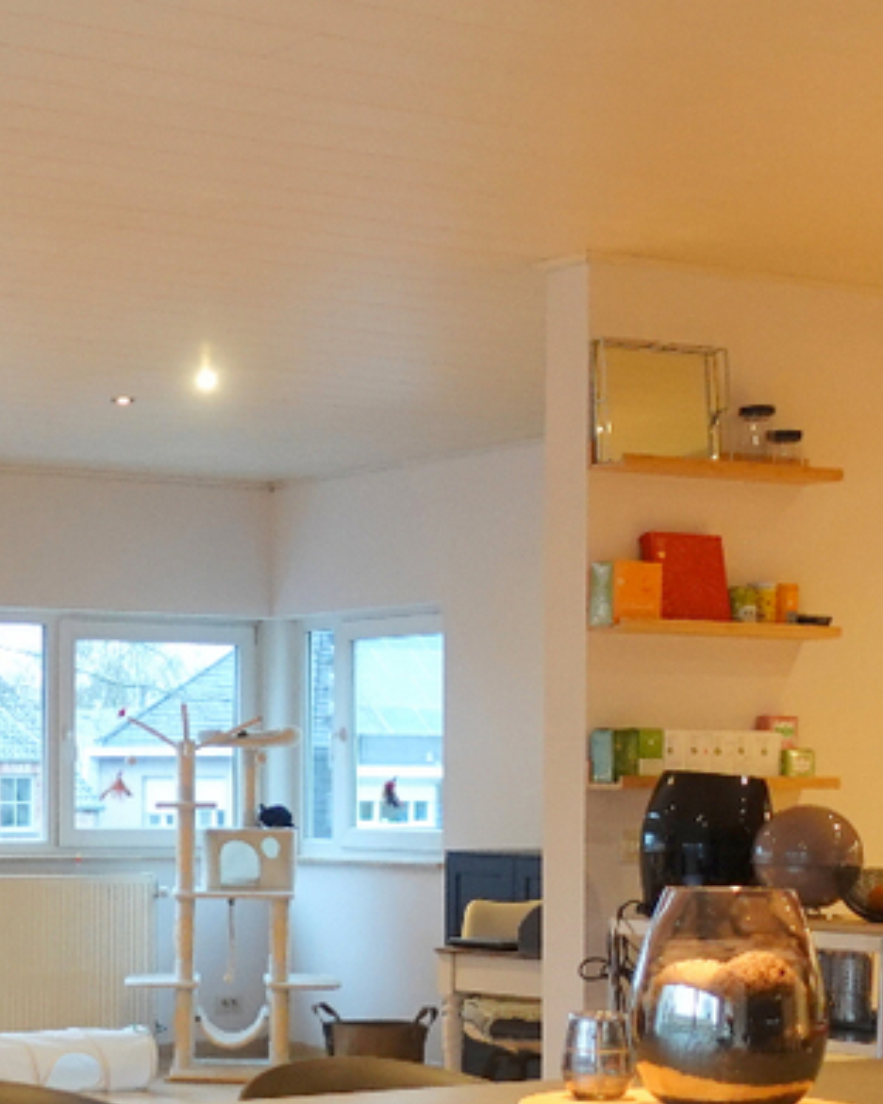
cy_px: 844
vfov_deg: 24.1
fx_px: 2548
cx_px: -59
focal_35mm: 78
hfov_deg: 19.0
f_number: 1.8
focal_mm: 8.8
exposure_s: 1/30
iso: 400
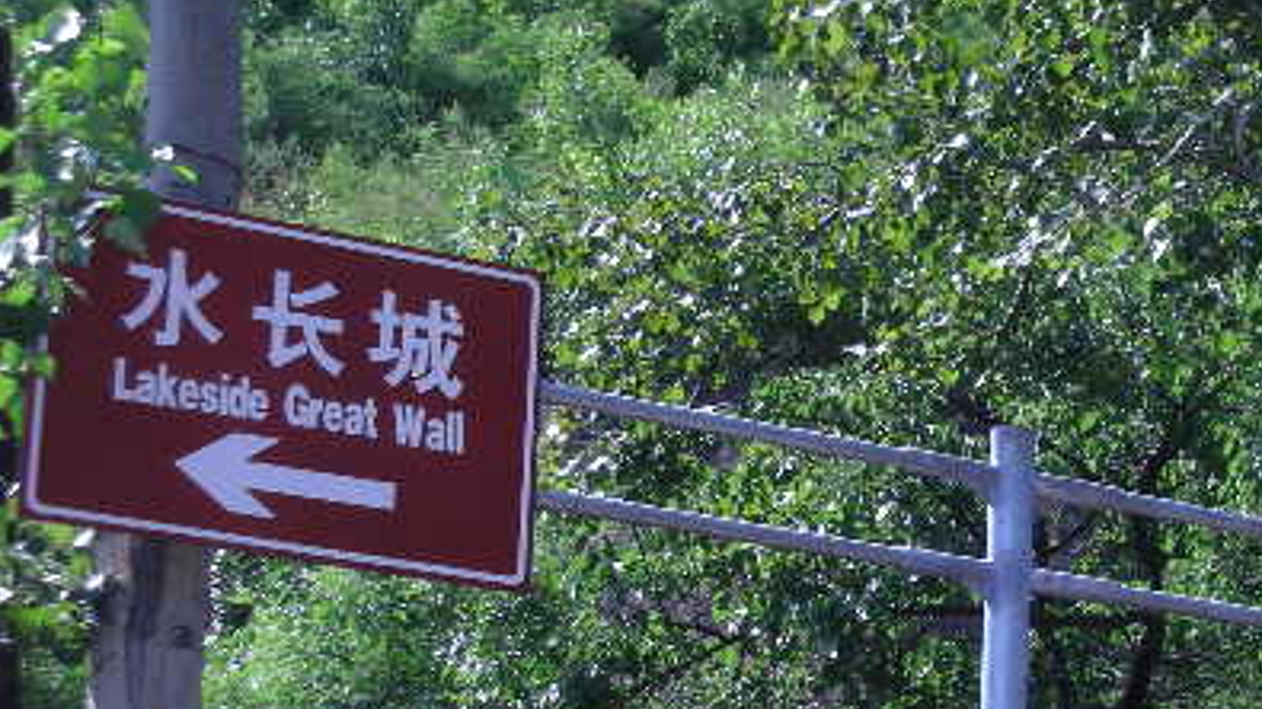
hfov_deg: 14.1
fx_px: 5085
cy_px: 549
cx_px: 968
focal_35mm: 152
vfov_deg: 8.0
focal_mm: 14.3
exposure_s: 1/150
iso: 50
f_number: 4.8
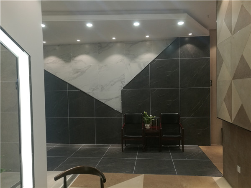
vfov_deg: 51.4
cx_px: 126
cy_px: 94
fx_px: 196
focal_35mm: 27
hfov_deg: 65.3
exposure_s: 1/33.3
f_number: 2
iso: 80
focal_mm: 4.04
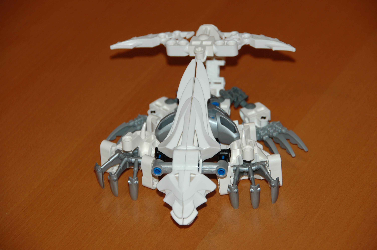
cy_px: 125
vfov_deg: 7.0
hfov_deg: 10.6
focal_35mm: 195
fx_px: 2040
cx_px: 188
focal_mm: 130
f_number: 5.6
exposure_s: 1/60
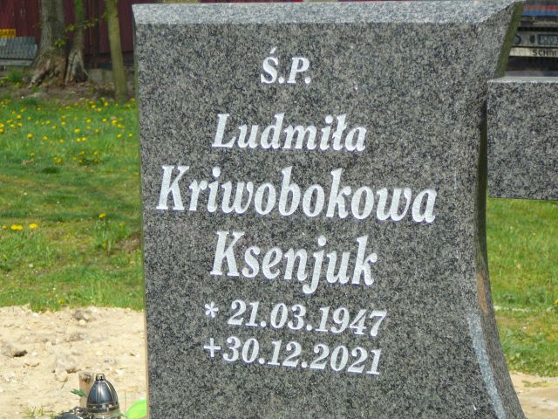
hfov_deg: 17.6
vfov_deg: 13.2
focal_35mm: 112
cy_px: 210
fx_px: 1805
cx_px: 279
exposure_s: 1/320
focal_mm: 16.6
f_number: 3.9
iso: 80
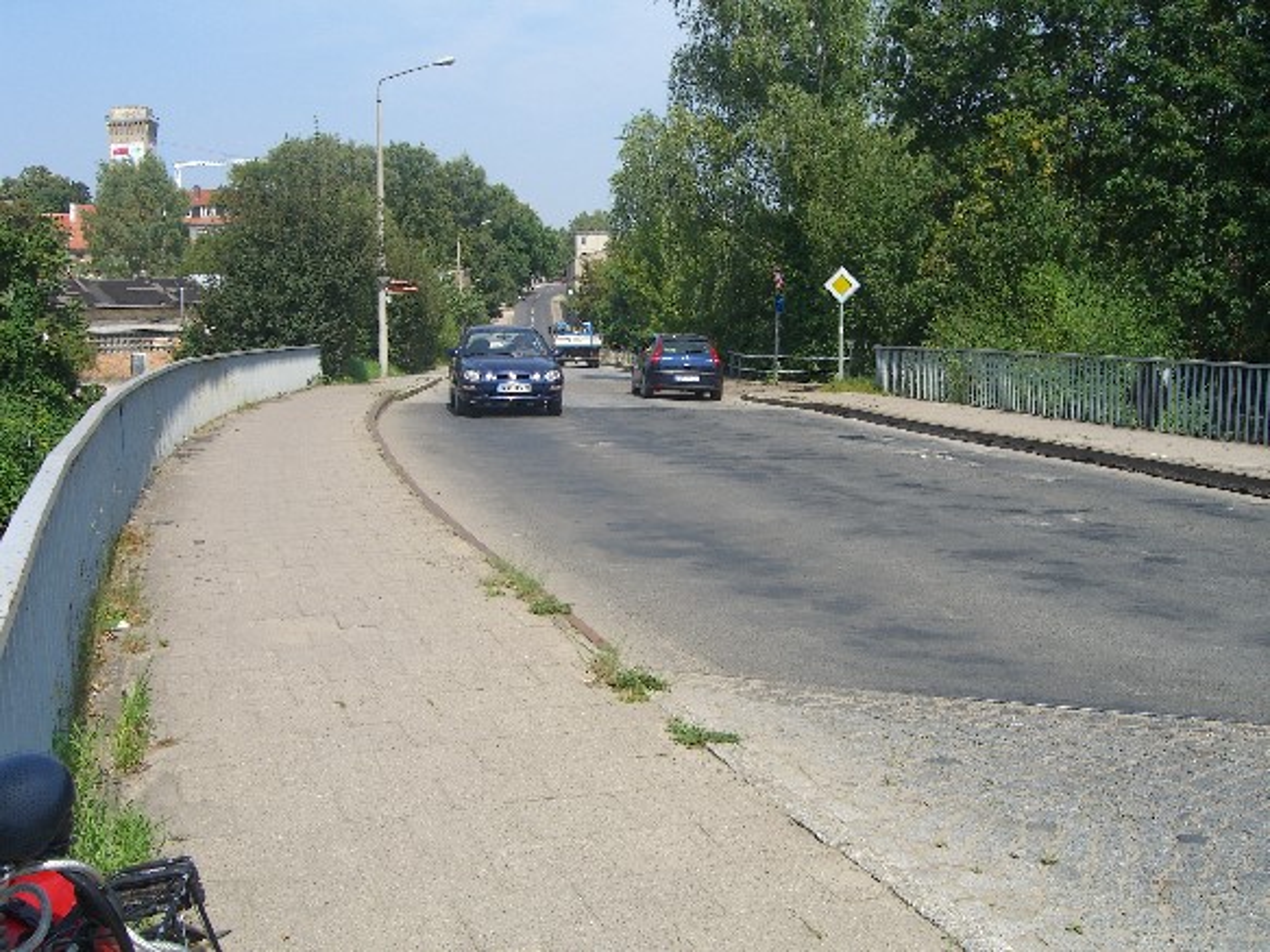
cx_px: 635
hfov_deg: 49.0
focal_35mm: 38
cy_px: 476
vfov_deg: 37.7
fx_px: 1394
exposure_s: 1/125
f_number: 8
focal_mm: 7.9
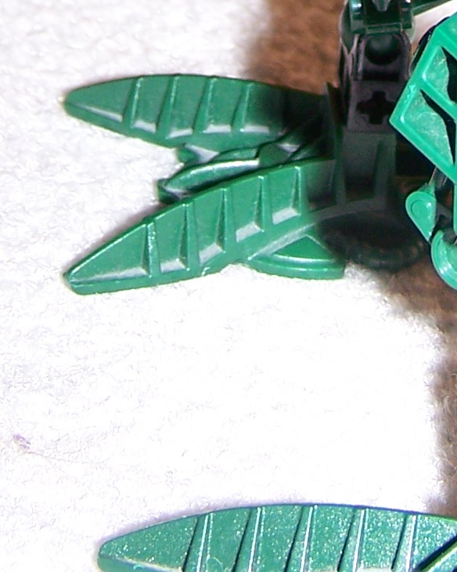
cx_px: 439
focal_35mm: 144
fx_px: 2435
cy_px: -257
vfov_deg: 12.8
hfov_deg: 10.6
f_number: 2.8
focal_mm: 6.3
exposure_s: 1/60
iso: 80
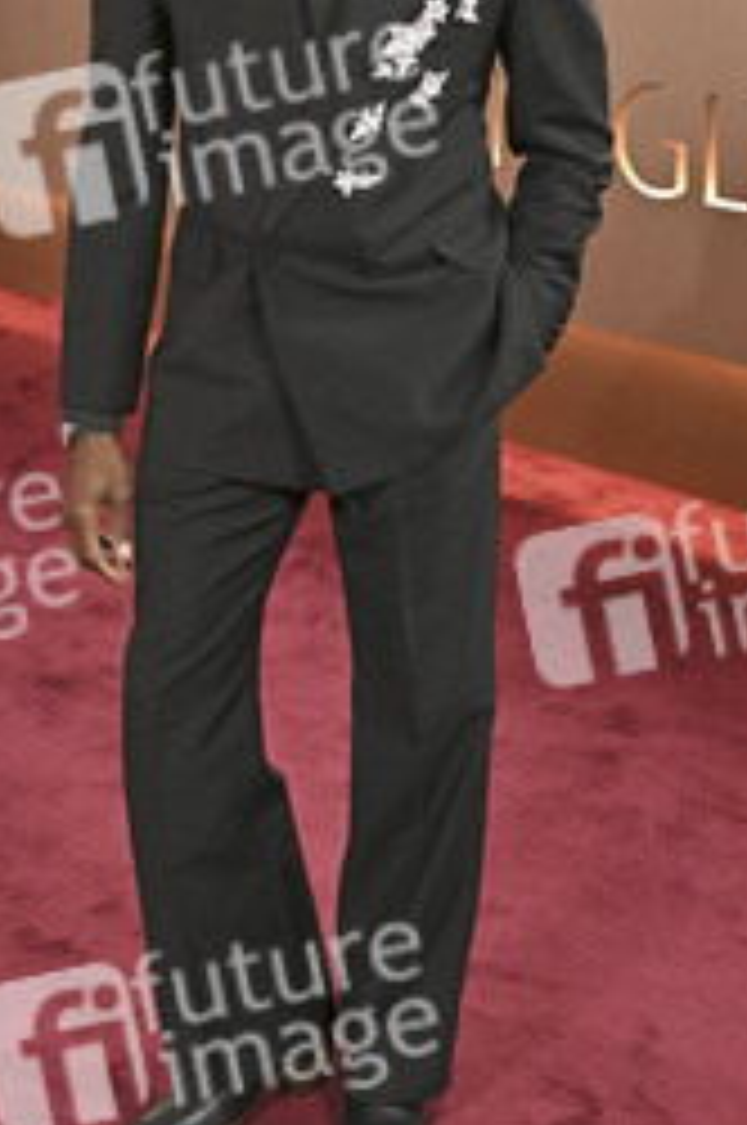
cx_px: 338
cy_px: 356
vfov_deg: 31.2
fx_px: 1997
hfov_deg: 21.2
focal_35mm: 64
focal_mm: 40
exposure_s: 1/320
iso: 2500
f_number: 5
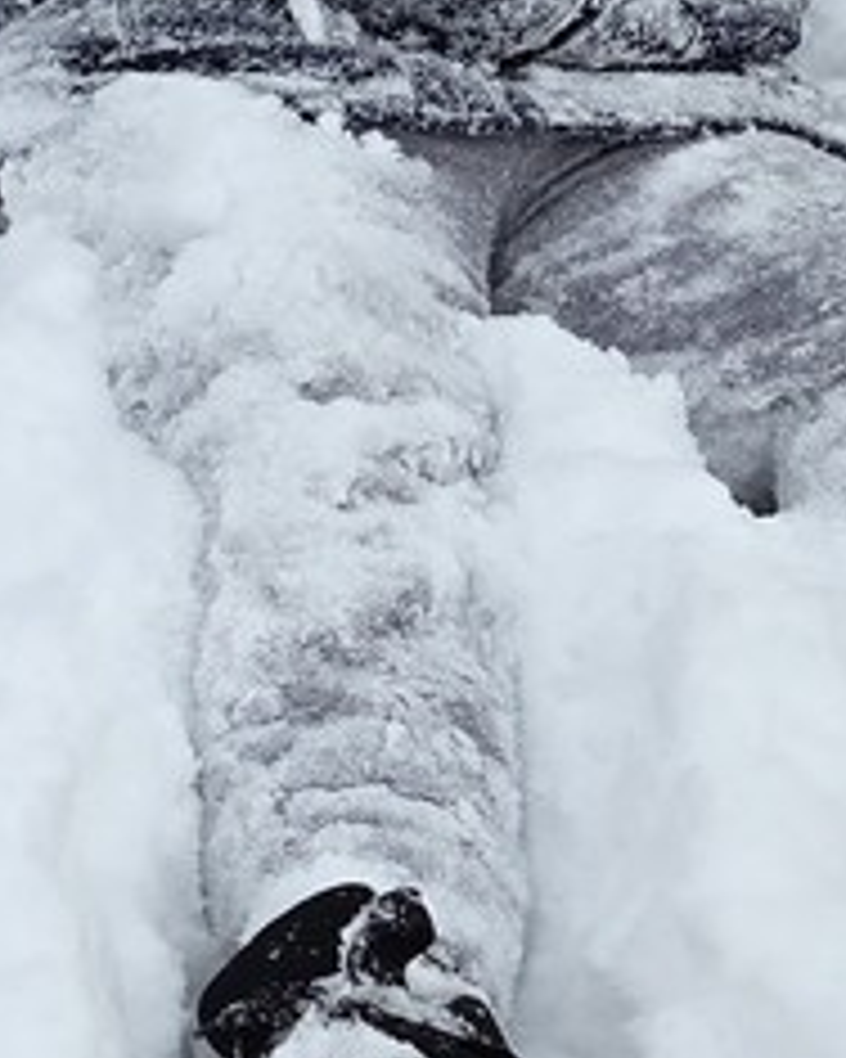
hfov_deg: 13.9
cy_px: 338
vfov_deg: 19.5
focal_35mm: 98
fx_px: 3067
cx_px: -698
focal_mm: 5.4
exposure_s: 1/4771
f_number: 1.8
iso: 80
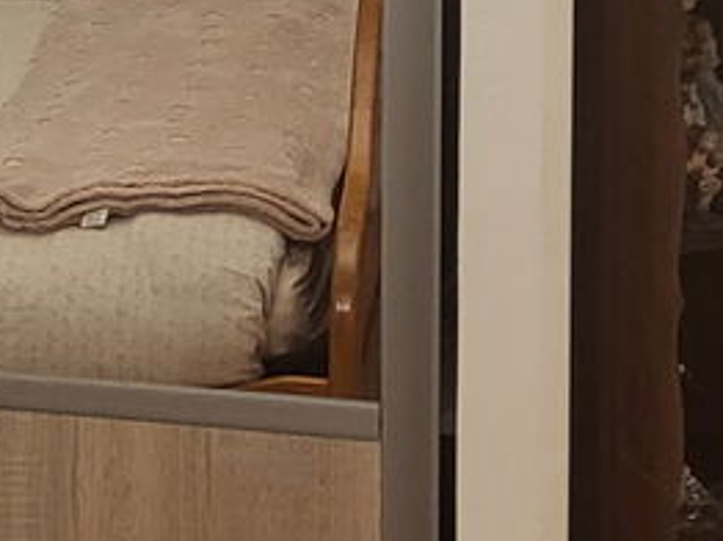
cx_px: -880
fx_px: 3318
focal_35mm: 159
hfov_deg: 10.9
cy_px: -254
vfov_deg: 9.1
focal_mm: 4.25
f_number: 1.8
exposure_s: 1/50
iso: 250
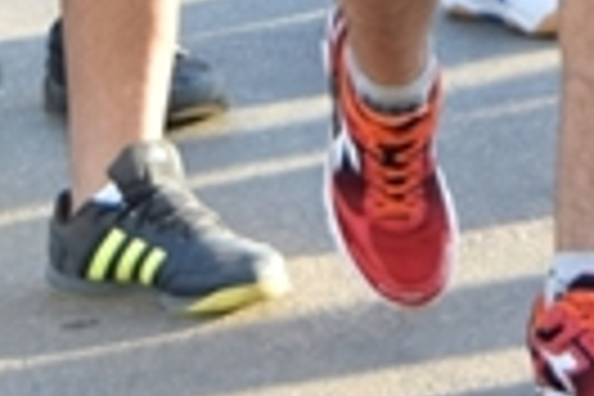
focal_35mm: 562
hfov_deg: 3.6
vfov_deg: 2.4
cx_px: 940
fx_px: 9279
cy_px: -824
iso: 200
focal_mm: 55
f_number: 4.5
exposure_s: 1/200
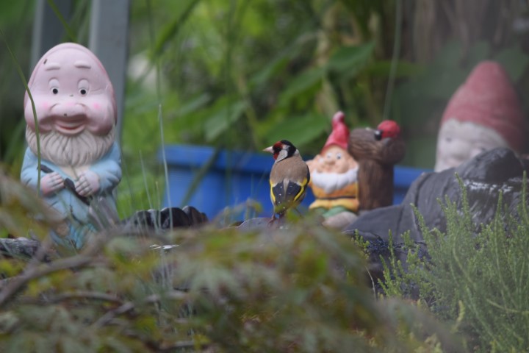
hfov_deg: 3.1
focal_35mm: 675
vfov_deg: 2.0
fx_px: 9918
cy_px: 176
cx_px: 264
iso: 400
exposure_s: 1/320
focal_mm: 450
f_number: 6.3
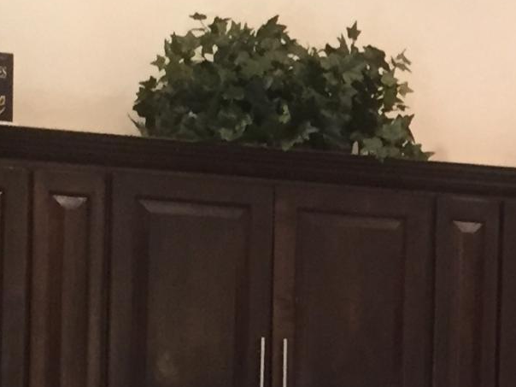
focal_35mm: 144
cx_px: 593
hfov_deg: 13.4
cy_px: 513
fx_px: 2147
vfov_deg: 10.1
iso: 125
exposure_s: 1/30
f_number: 2.2
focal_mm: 4.15
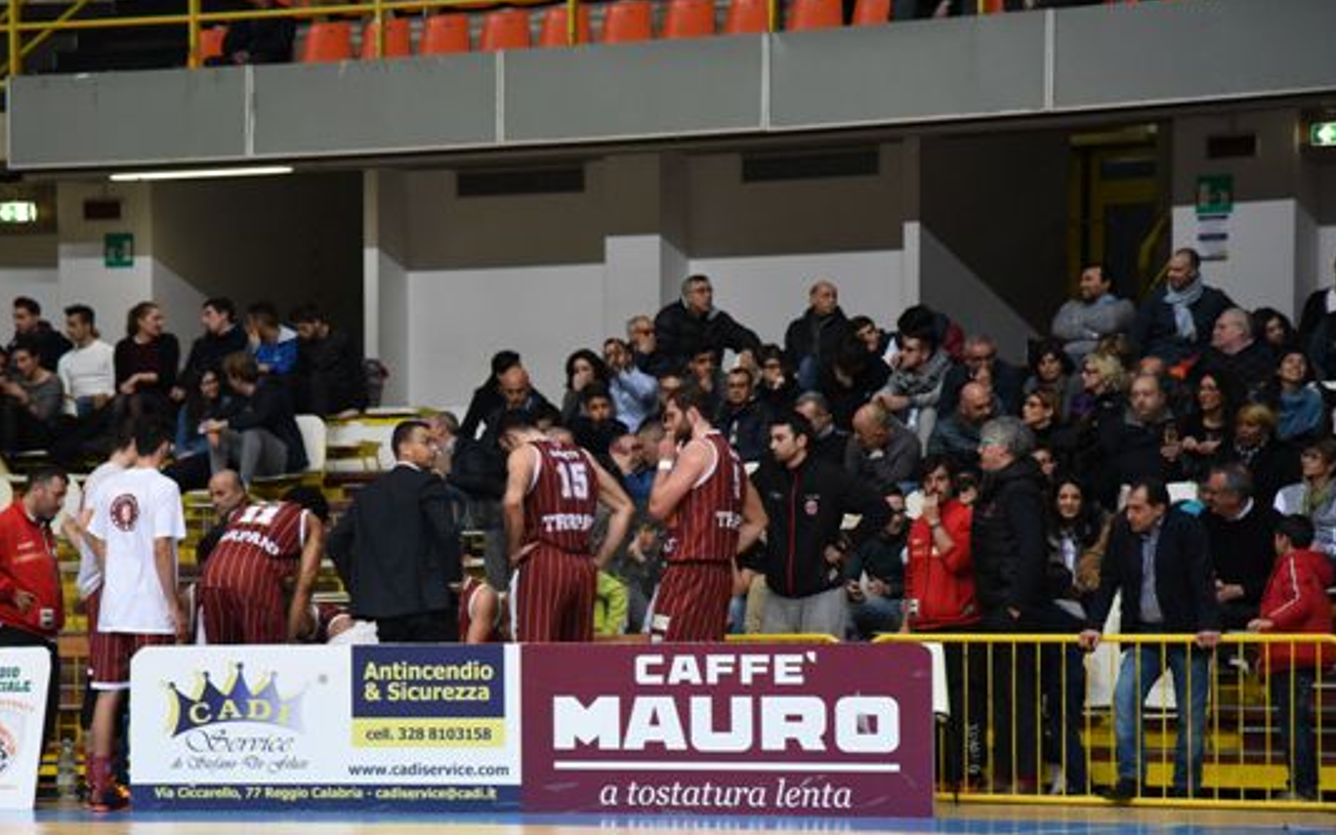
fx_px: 5352
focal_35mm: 147
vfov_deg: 8.9
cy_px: 528
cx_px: 539
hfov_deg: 14.2
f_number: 4
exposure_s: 1/640
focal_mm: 120
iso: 5000
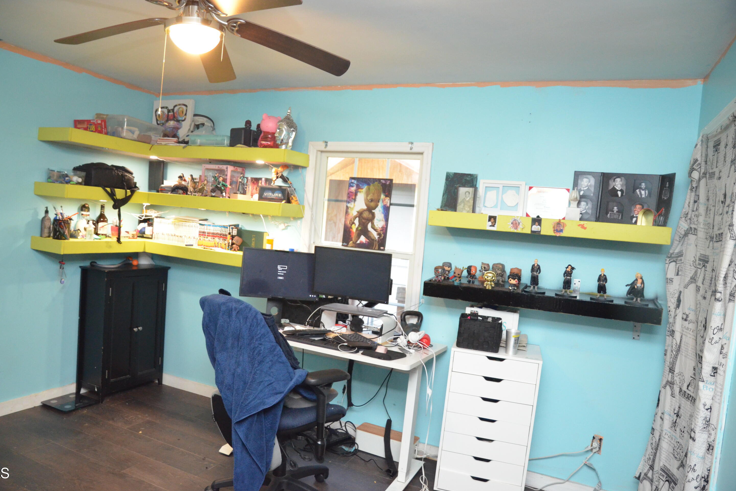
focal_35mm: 25
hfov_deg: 71.5
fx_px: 511
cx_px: 355
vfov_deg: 51.3
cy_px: 242
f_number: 4
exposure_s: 1/60
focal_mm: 16
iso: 2800
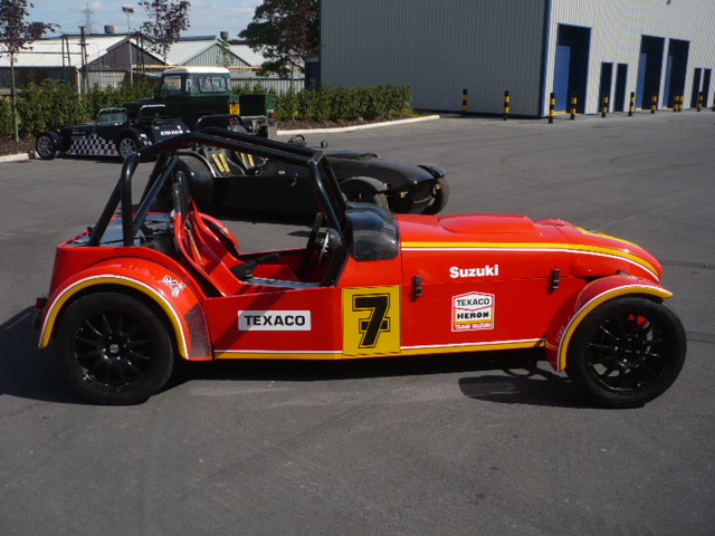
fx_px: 723
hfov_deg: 52.6
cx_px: 358
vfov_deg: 40.7
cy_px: 268
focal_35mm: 35
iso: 100
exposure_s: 1/250
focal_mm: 5.8
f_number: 8
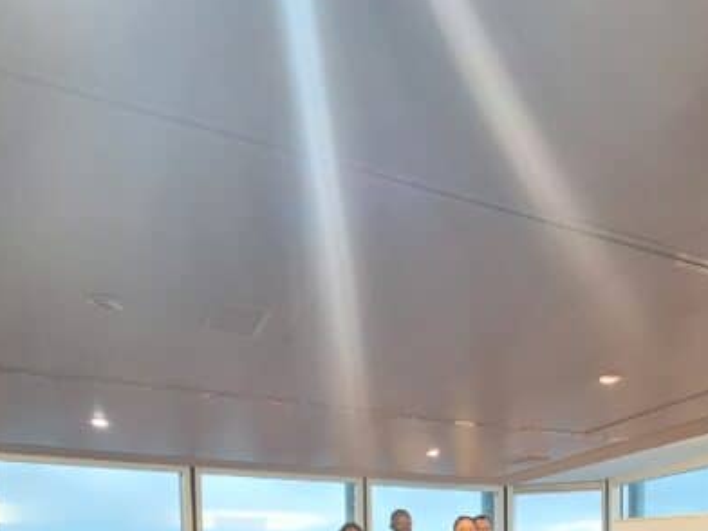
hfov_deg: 52.7
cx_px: 484
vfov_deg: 33.3
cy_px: 650
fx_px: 695
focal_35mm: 34
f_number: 2.2
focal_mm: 1.74
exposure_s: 1/40
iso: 80
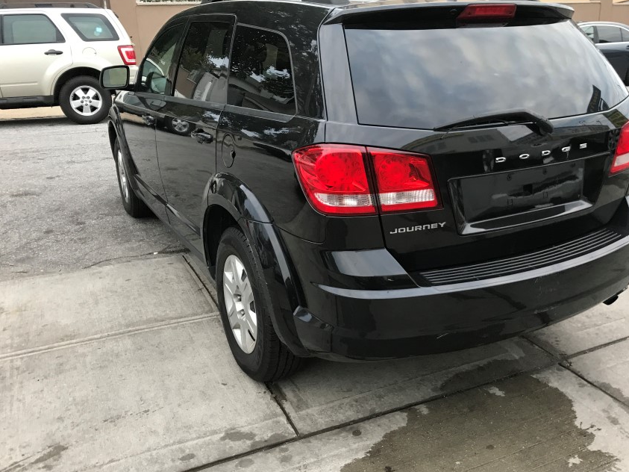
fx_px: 618
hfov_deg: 53.8
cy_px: 216
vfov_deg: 41.7
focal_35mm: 34
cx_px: 357
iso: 25
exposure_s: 1/40
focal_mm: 3.99
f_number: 1.8
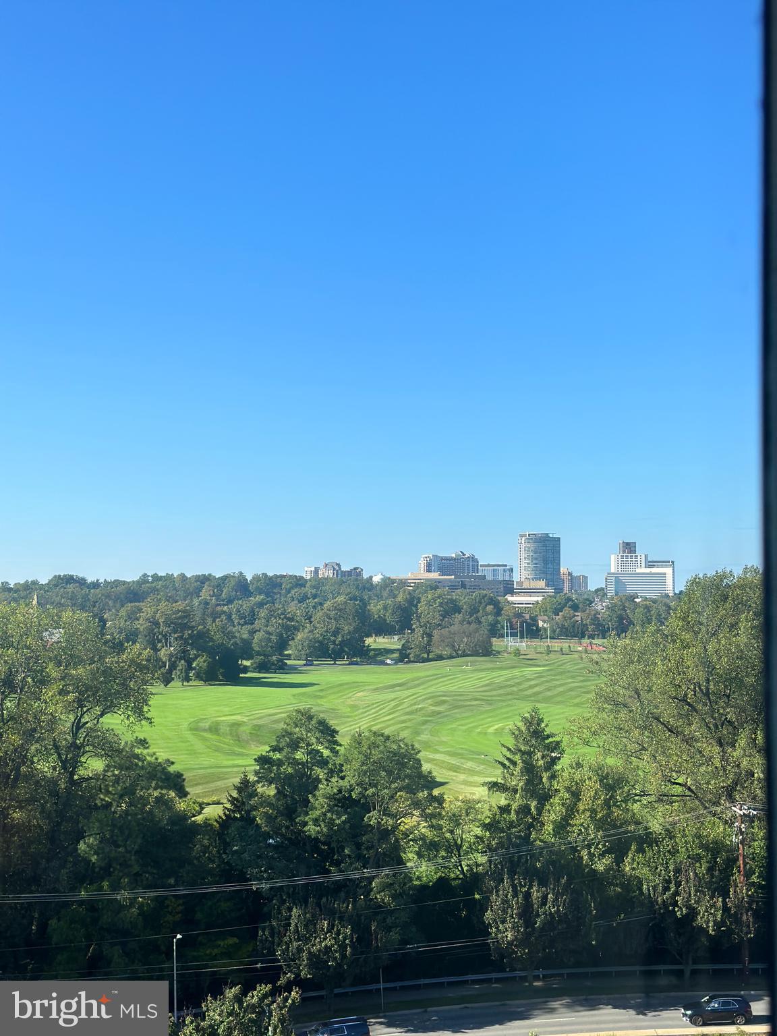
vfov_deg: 39.7
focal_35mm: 48
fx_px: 1437
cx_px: 388
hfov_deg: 30.3
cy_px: 518
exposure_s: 1/3876
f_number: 1.78
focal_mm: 6.86
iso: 100
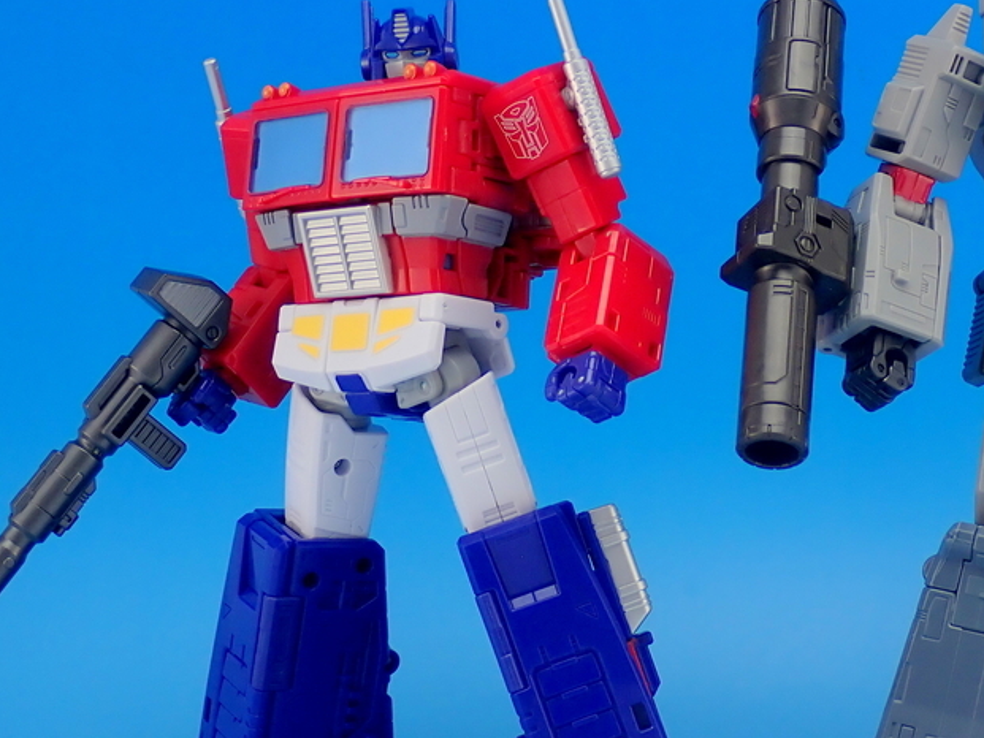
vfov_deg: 16.6
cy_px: 398
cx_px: 716
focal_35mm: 89
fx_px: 2530
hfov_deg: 21.8
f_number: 3.3
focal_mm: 9.65
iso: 100
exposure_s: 1/20
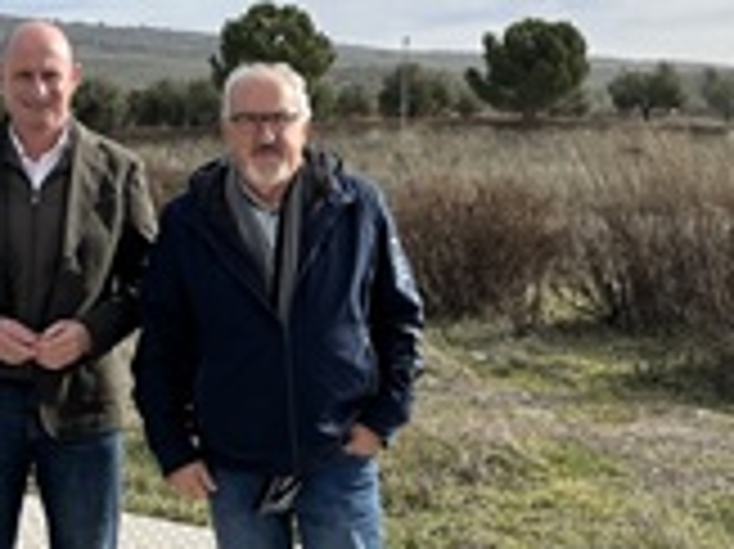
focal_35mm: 77
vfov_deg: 19.1
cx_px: 286
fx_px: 1632
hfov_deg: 25.3
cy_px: 234
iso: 50
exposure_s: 1/4484
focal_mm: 5.1
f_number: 1.6
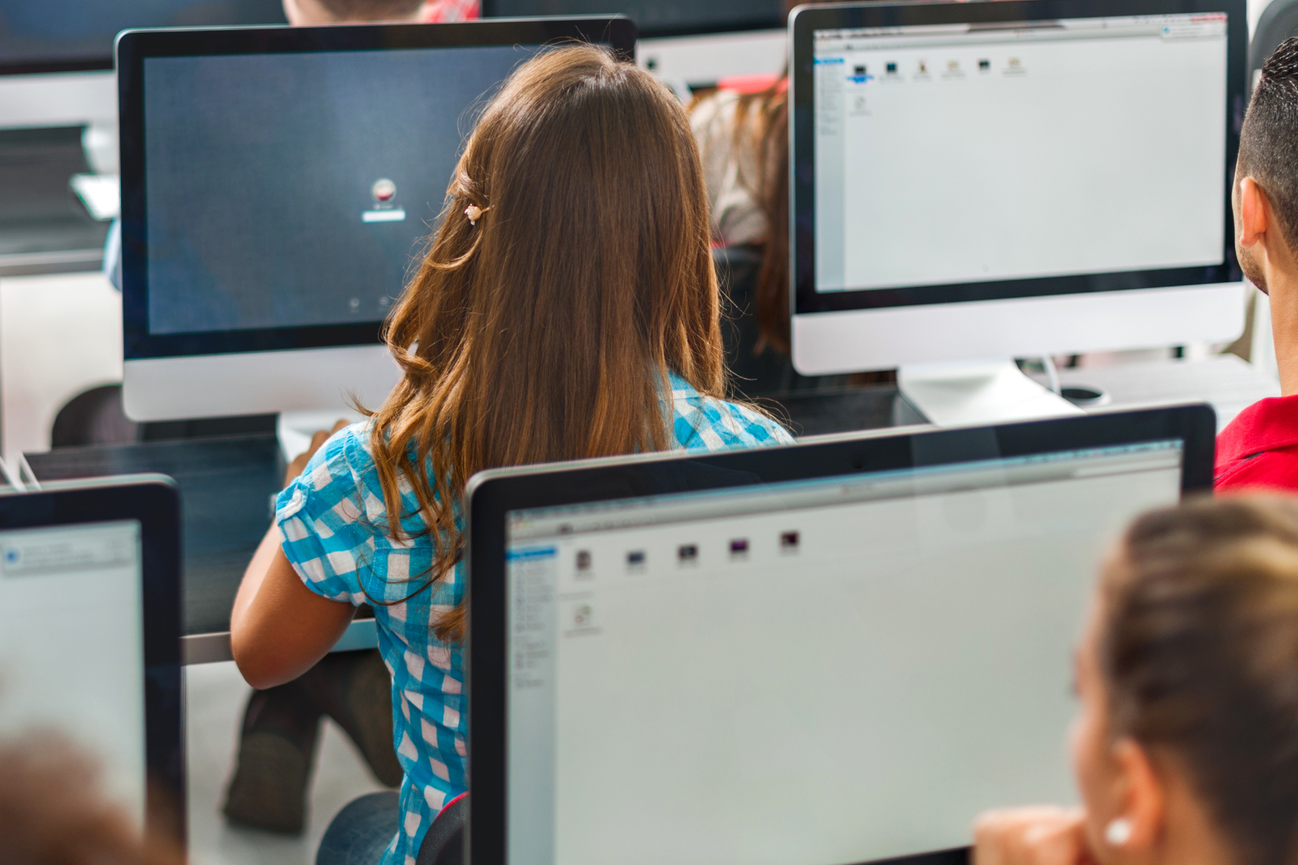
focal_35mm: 83
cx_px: 452
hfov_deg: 24.4
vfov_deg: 16.5
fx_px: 2992
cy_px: 383
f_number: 1.8
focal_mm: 50
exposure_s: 1/250
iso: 100
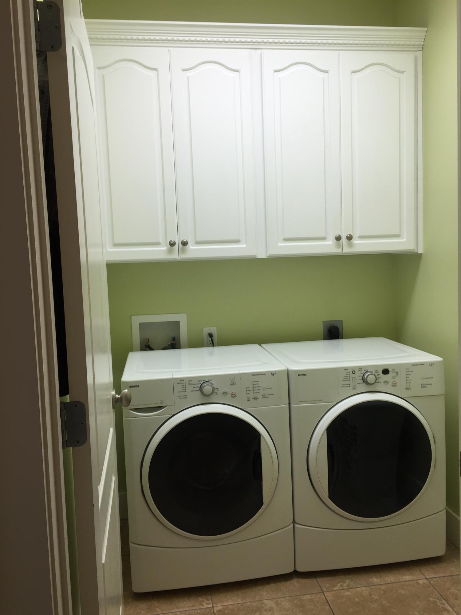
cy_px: 308
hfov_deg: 48.2
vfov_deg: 61.7
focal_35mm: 29
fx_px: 515
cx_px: 230
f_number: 2.2
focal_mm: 4.15
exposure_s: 1/60
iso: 32
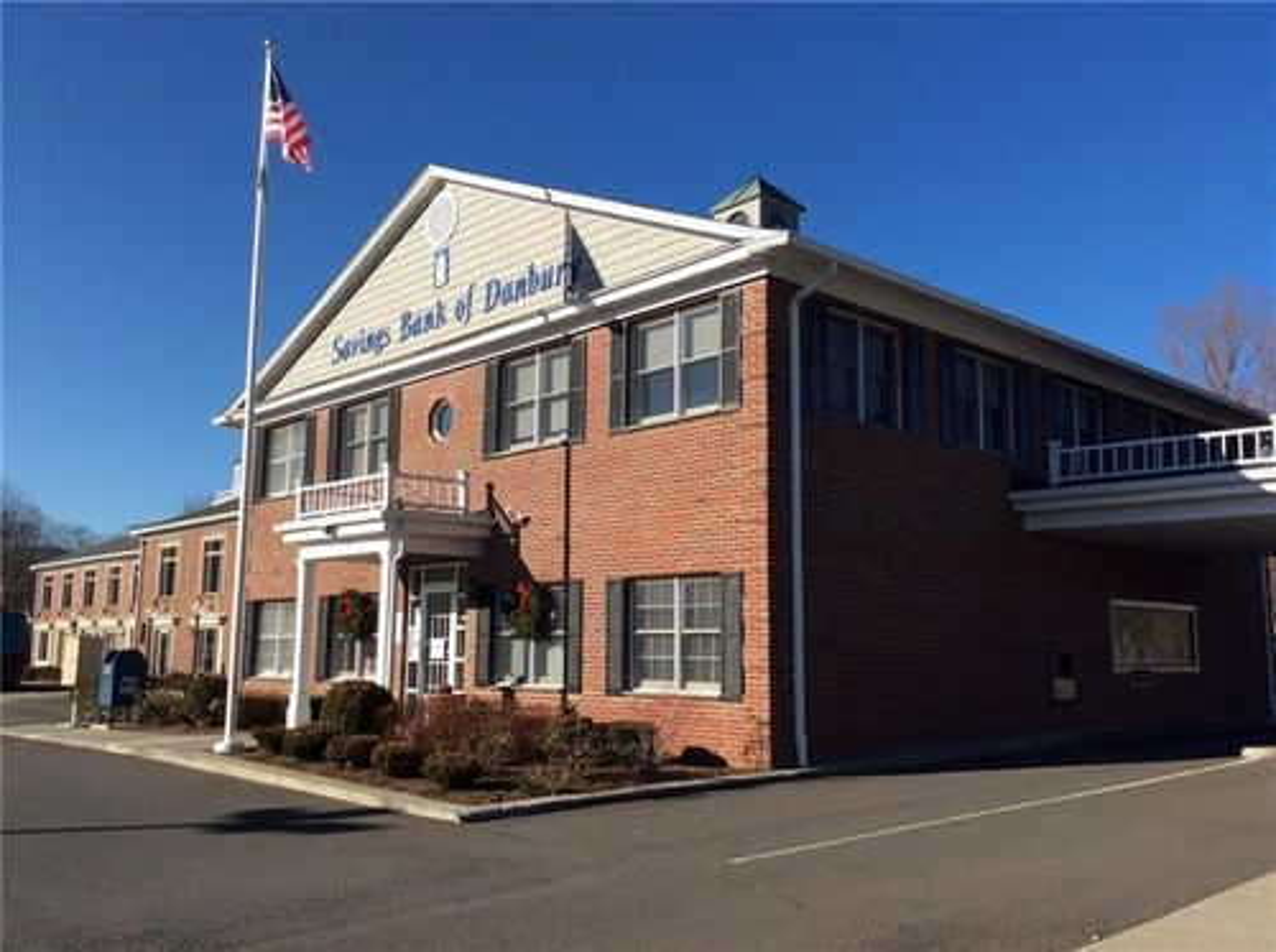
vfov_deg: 44.0
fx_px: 1177
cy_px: 476
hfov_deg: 56.9
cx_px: 638
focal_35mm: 32
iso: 32
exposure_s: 1/1506
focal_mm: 3.3
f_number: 2.4
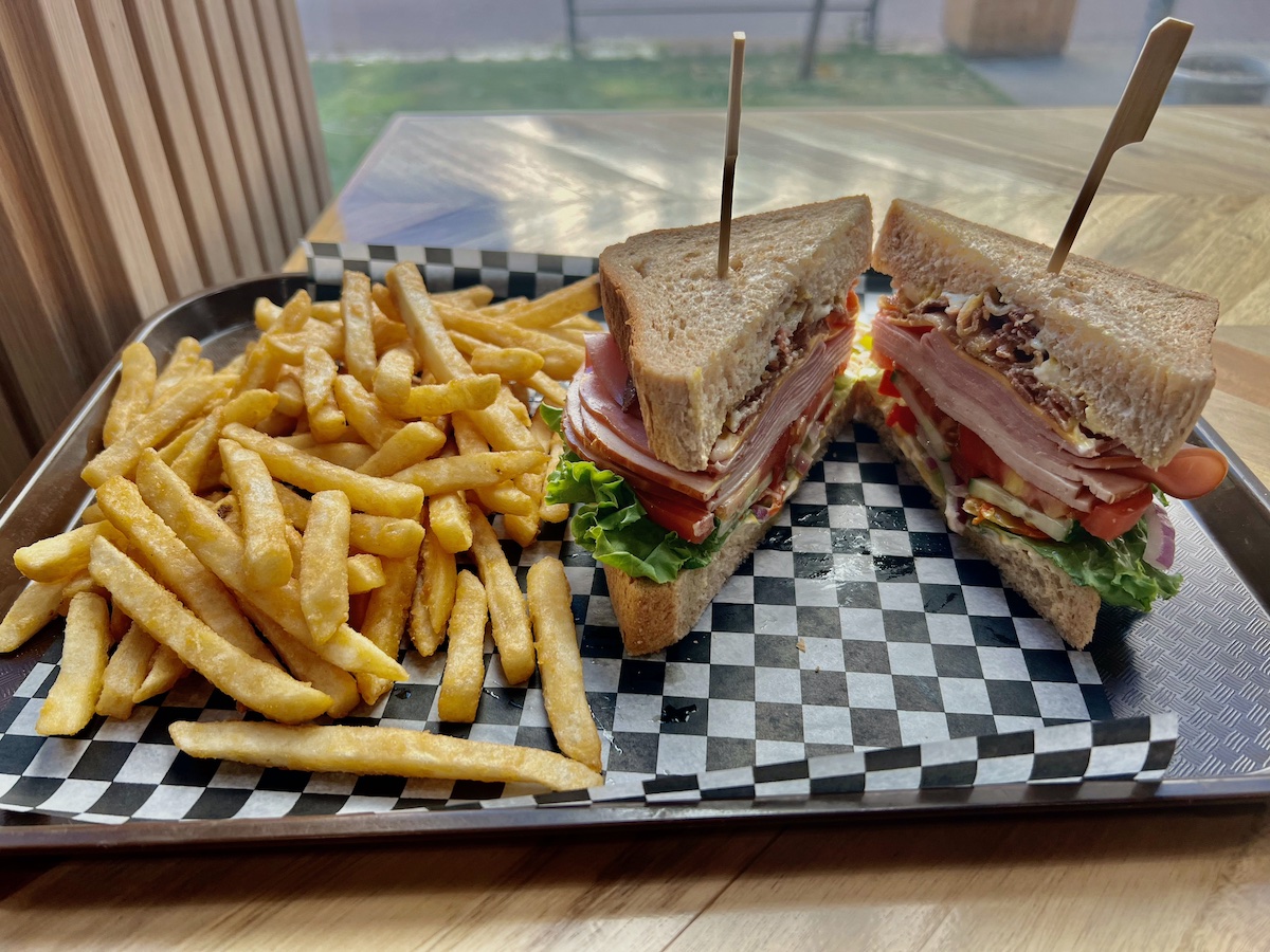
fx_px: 954
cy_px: 476
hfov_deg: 67.3
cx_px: 635
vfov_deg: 53.1
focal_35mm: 26
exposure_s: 1/367
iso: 50
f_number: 1.5
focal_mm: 5.7
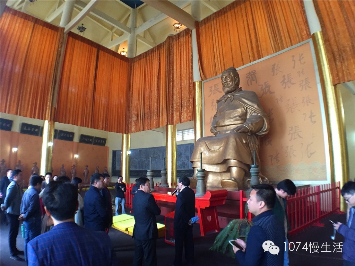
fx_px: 297
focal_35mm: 29
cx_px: 178
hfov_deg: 61.7
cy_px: 133
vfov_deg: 48.2
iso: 250
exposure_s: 1/30
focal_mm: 4.15
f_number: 2.2
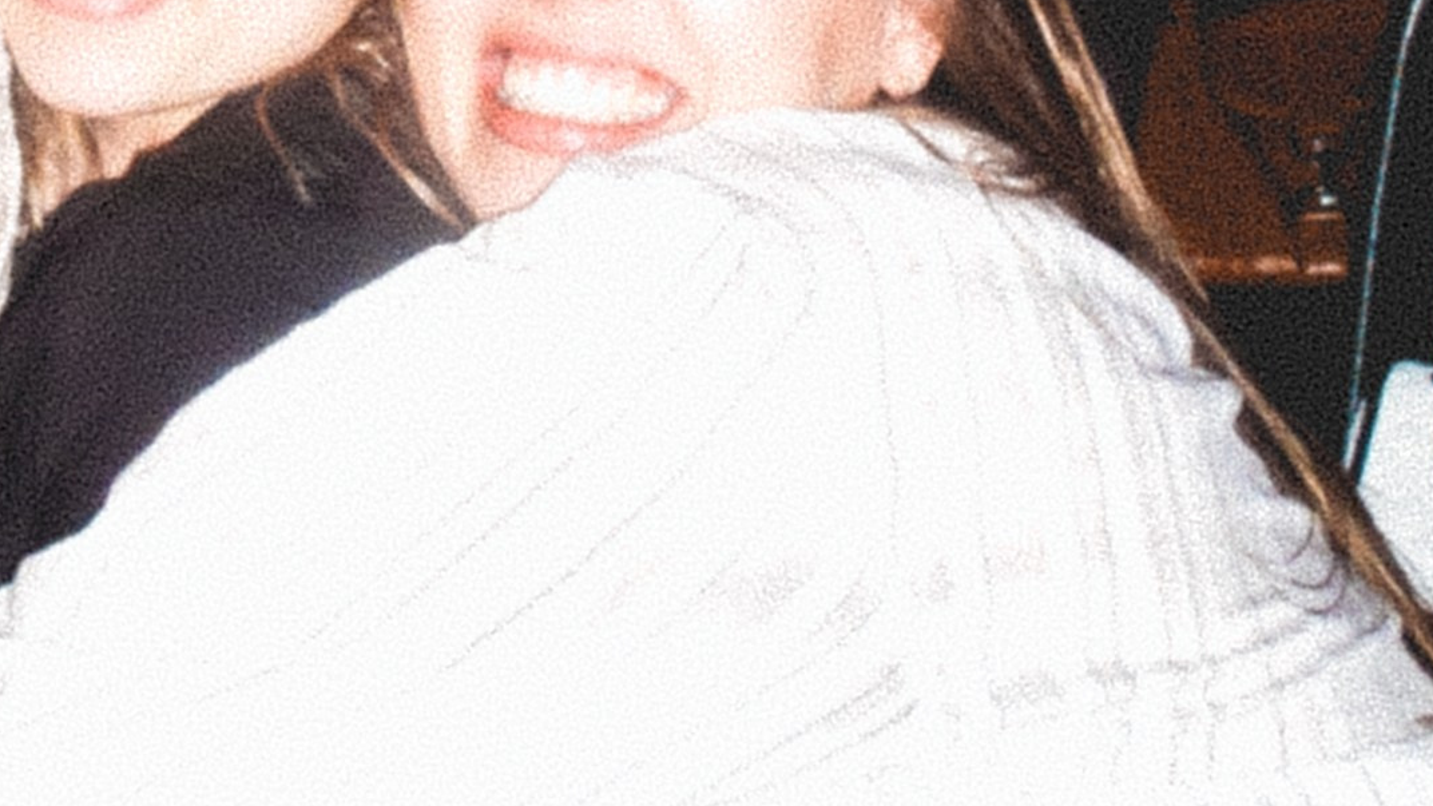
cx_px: 195
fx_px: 4788
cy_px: -326
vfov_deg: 9.4
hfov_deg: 16.8
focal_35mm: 126
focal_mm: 6.3
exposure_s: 1/45
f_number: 2.8
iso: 160
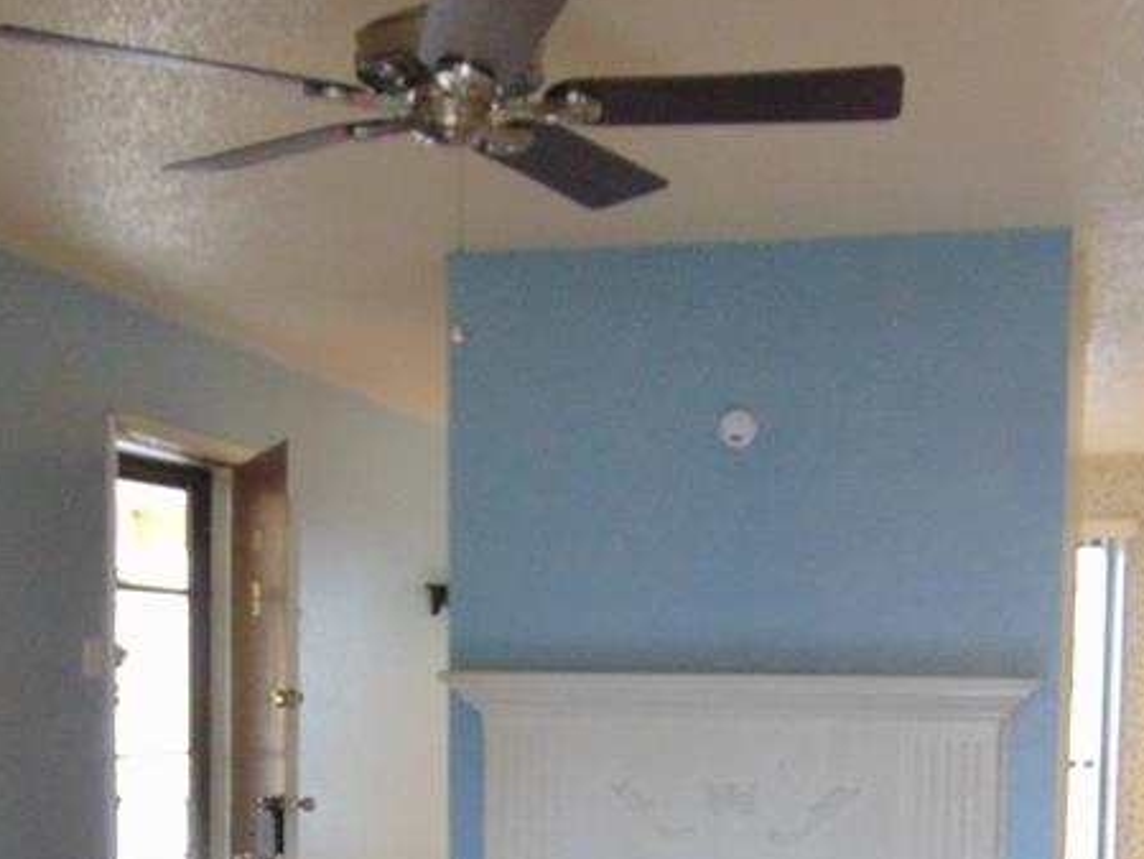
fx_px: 1884
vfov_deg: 24.4
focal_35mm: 57
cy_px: 877
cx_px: 591
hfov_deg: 33.8
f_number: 3
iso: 400
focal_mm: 4.5
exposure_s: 1/20
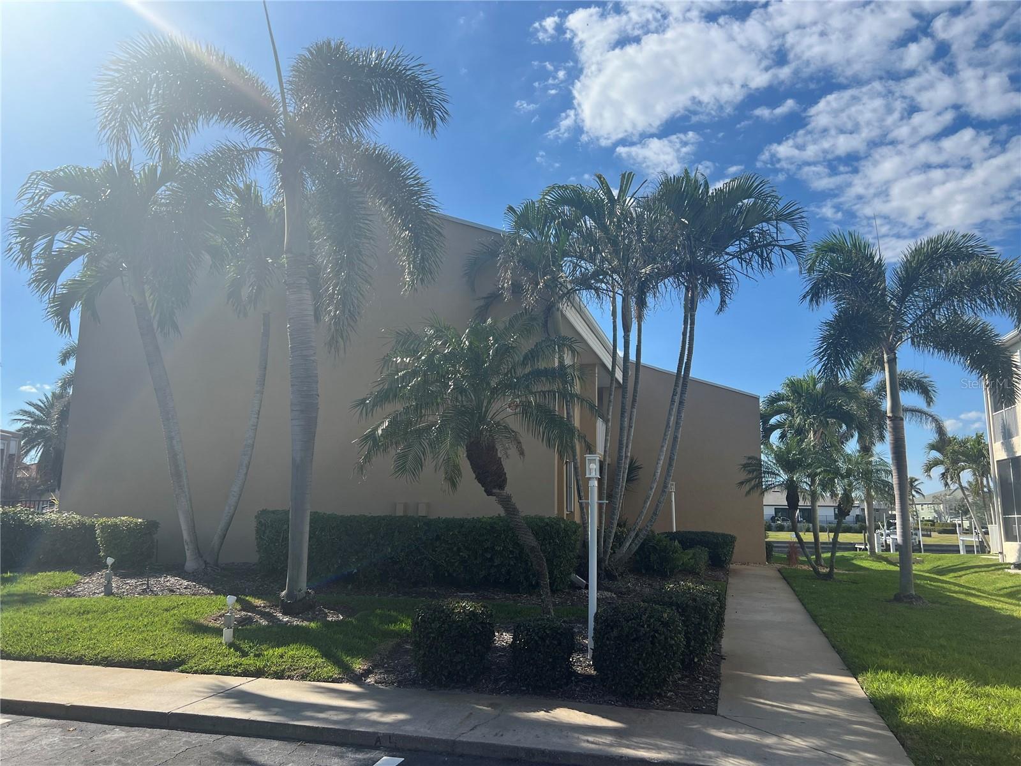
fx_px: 767
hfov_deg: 67.3
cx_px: 510
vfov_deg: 53.1
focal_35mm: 26
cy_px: 383
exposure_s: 1/4274
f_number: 1.5
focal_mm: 5.7
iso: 50
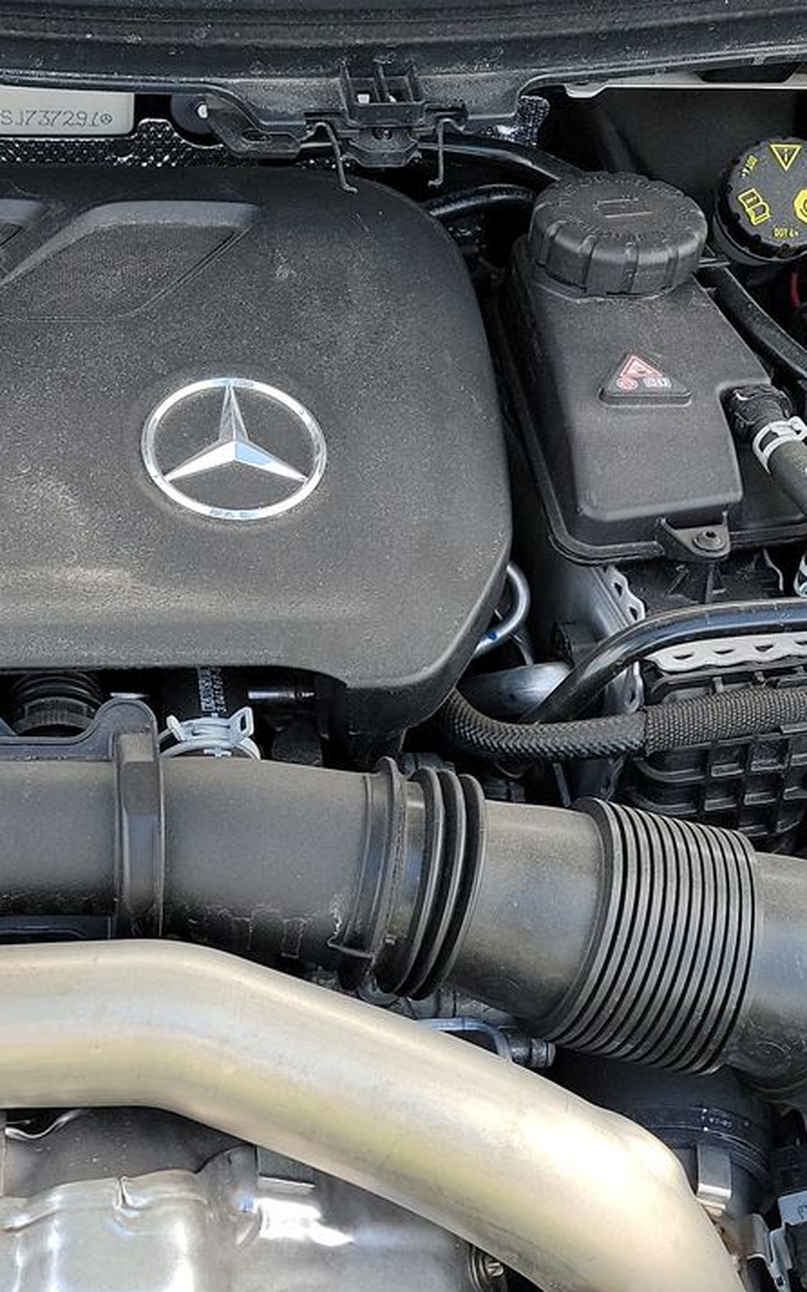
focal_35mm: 57
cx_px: 143
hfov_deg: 22.4
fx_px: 2007
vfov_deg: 35.6
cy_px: 762
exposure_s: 1/119
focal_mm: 6.7
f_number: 1.8
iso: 51
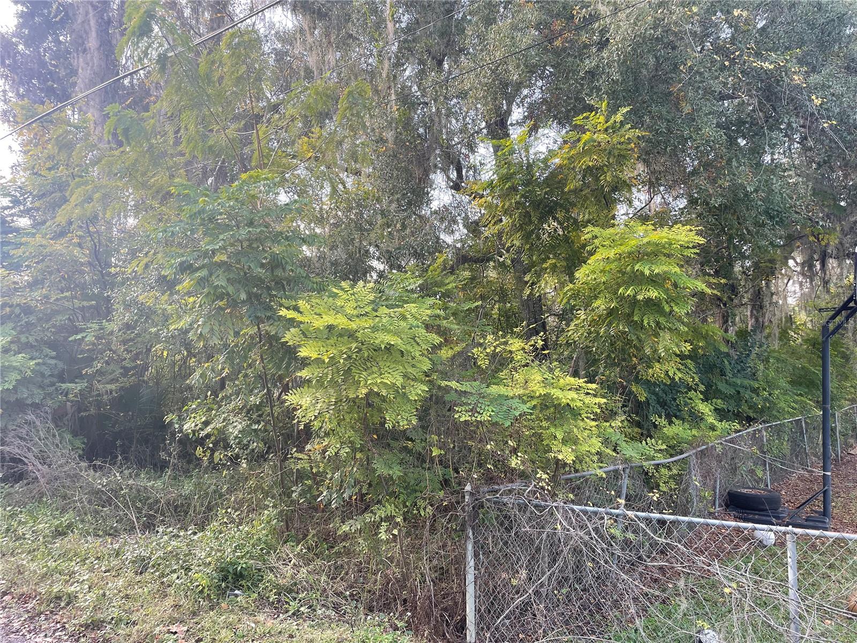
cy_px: 322
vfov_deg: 53.1
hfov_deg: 67.3
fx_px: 644
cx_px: 428
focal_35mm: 26
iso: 32
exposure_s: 1/138
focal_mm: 4.2
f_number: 1.6
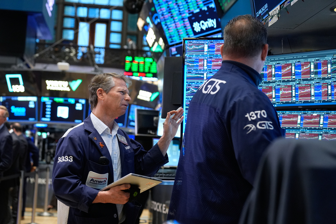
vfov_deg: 26.0
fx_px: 485
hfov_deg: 38.2
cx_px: 168
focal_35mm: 52
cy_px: 112
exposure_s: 1/125
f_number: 2.8
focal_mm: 52
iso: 3200
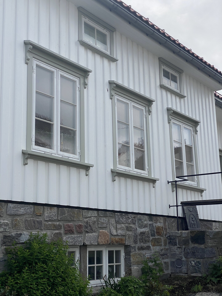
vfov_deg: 36.8
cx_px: 111
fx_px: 445
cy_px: 148
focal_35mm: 52
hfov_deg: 28.0
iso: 25
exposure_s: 1/3984
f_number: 2
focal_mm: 6
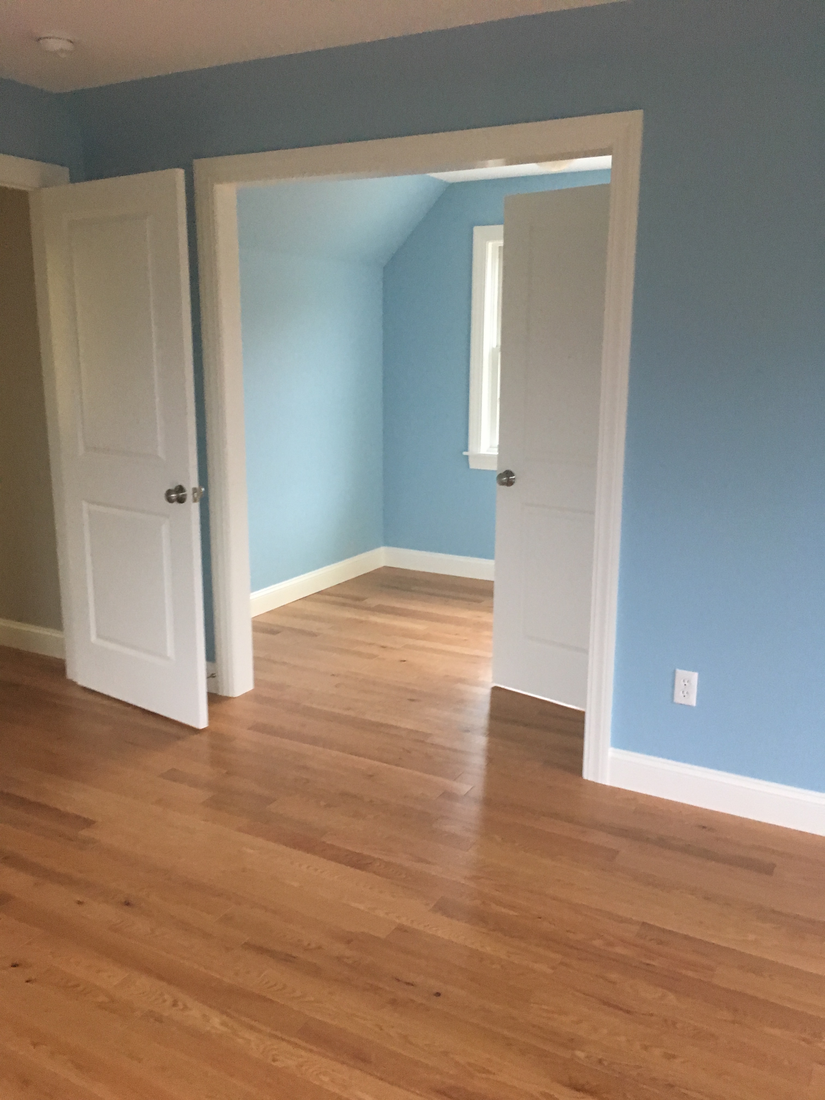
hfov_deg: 48.2
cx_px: 412
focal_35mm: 29
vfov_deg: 61.7
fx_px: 922
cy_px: 550
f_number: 2.2
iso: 200
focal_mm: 4.15
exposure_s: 1/24
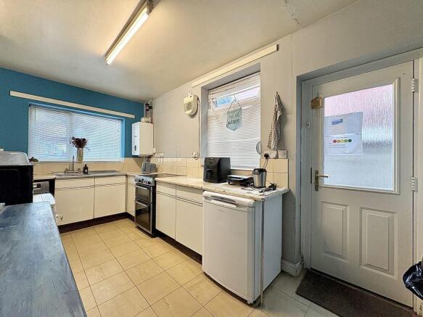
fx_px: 171
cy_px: 158
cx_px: 212
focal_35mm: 14
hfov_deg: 102.1
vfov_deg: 85.7
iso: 250
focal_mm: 2.22
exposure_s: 1/71
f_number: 2.2
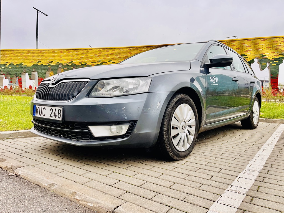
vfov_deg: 53.1
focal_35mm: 26
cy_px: 106
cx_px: 142
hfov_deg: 67.3
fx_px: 213
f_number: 1.6
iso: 50
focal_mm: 5.1
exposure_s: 1/121
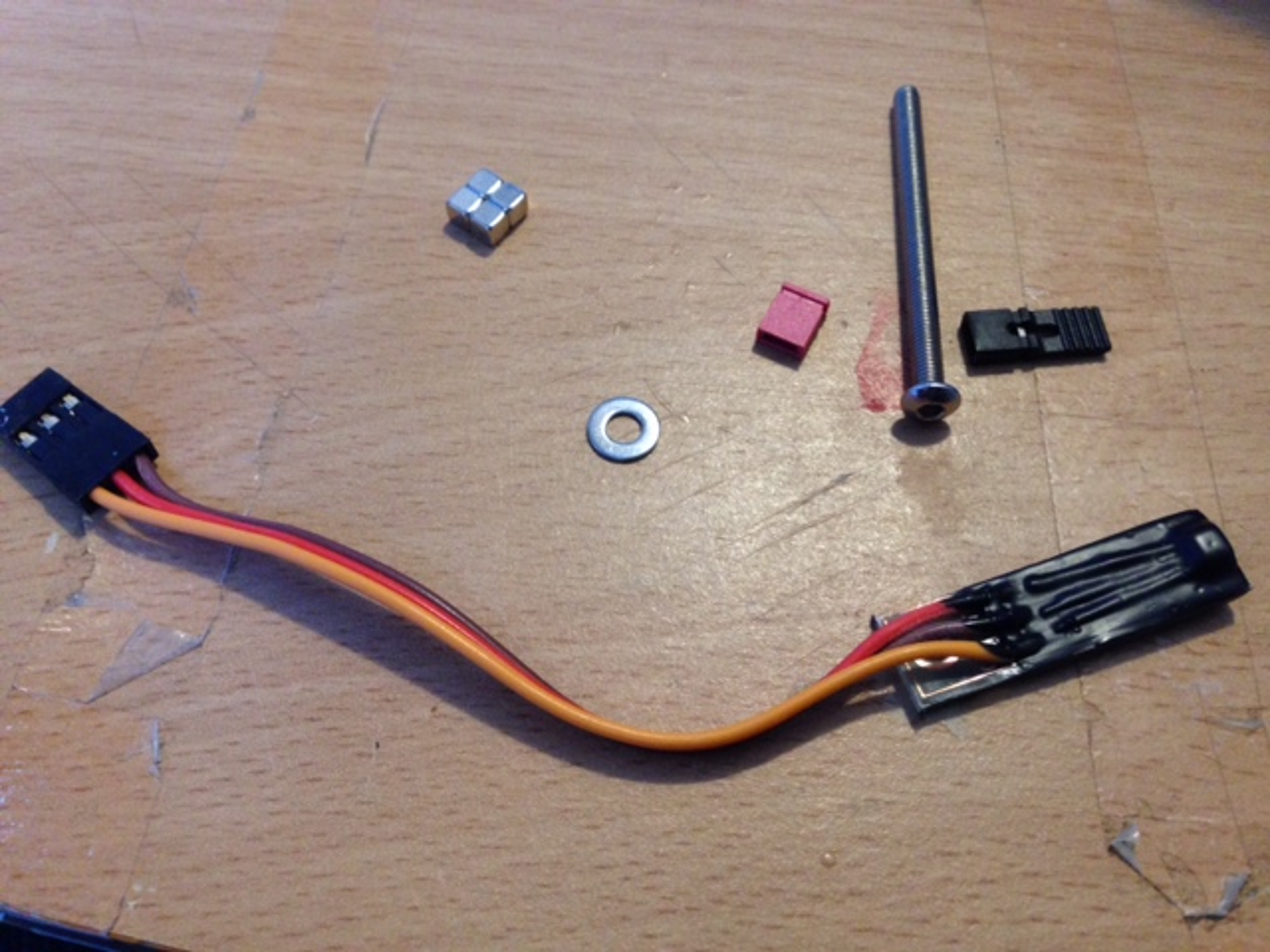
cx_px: 635
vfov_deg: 42.9
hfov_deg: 55.4
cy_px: 476
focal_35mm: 33
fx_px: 1211
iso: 200
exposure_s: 1/20
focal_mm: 4.12
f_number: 2.4
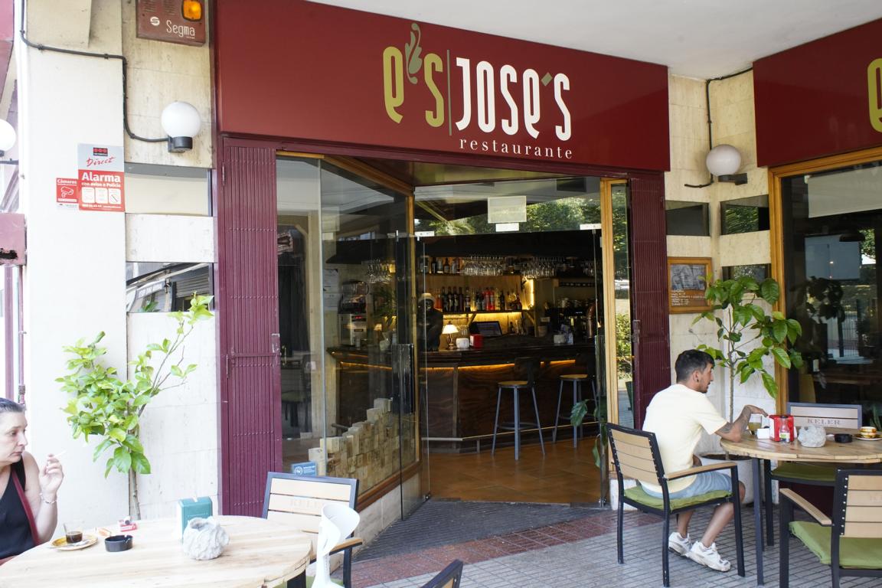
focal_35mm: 31
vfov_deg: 42.3
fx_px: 759
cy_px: 294
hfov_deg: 60.3
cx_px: 441
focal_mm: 31
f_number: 11
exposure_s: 1/100
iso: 5000
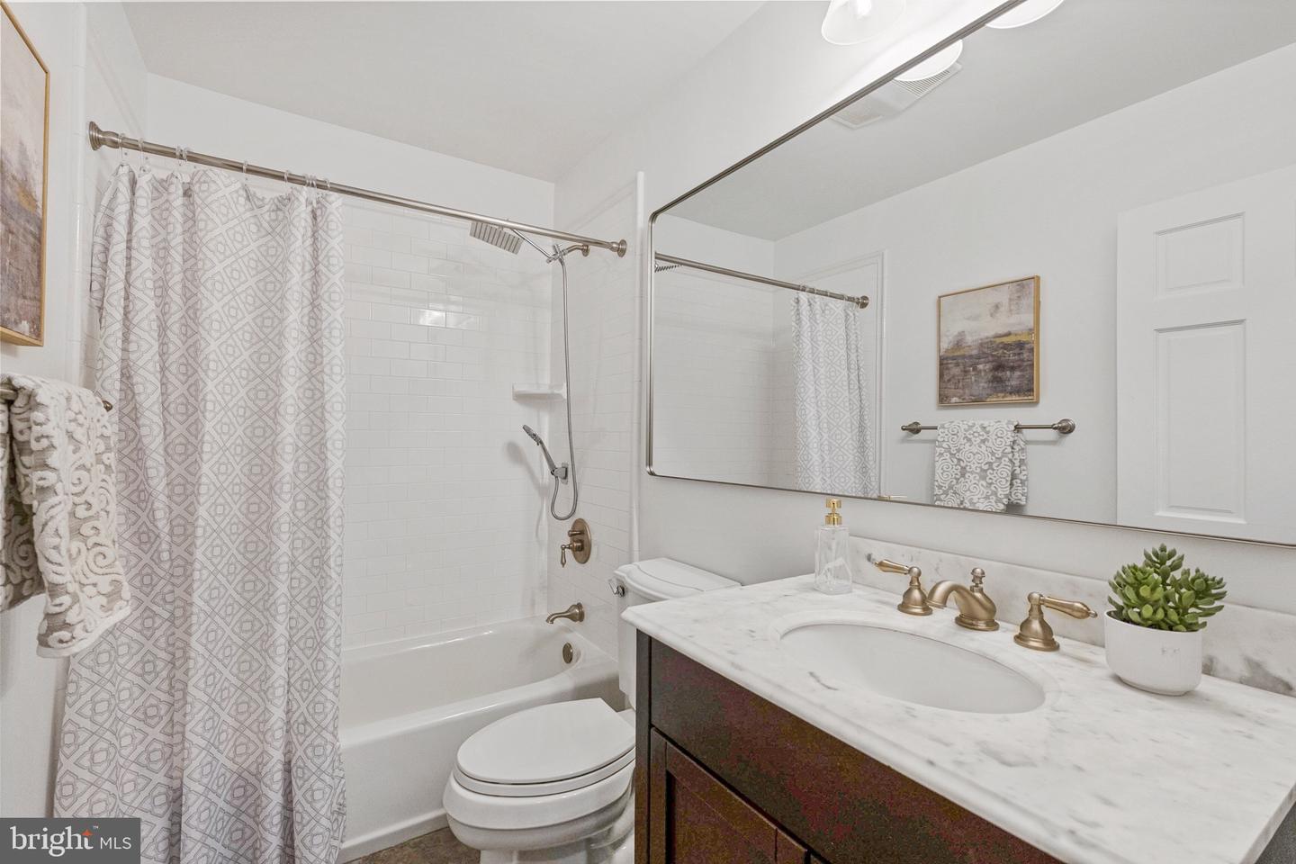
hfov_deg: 100.4
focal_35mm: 15
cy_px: 432
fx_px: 540
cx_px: 648
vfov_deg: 77.3
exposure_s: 1/160
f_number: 3.2
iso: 640
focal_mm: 10
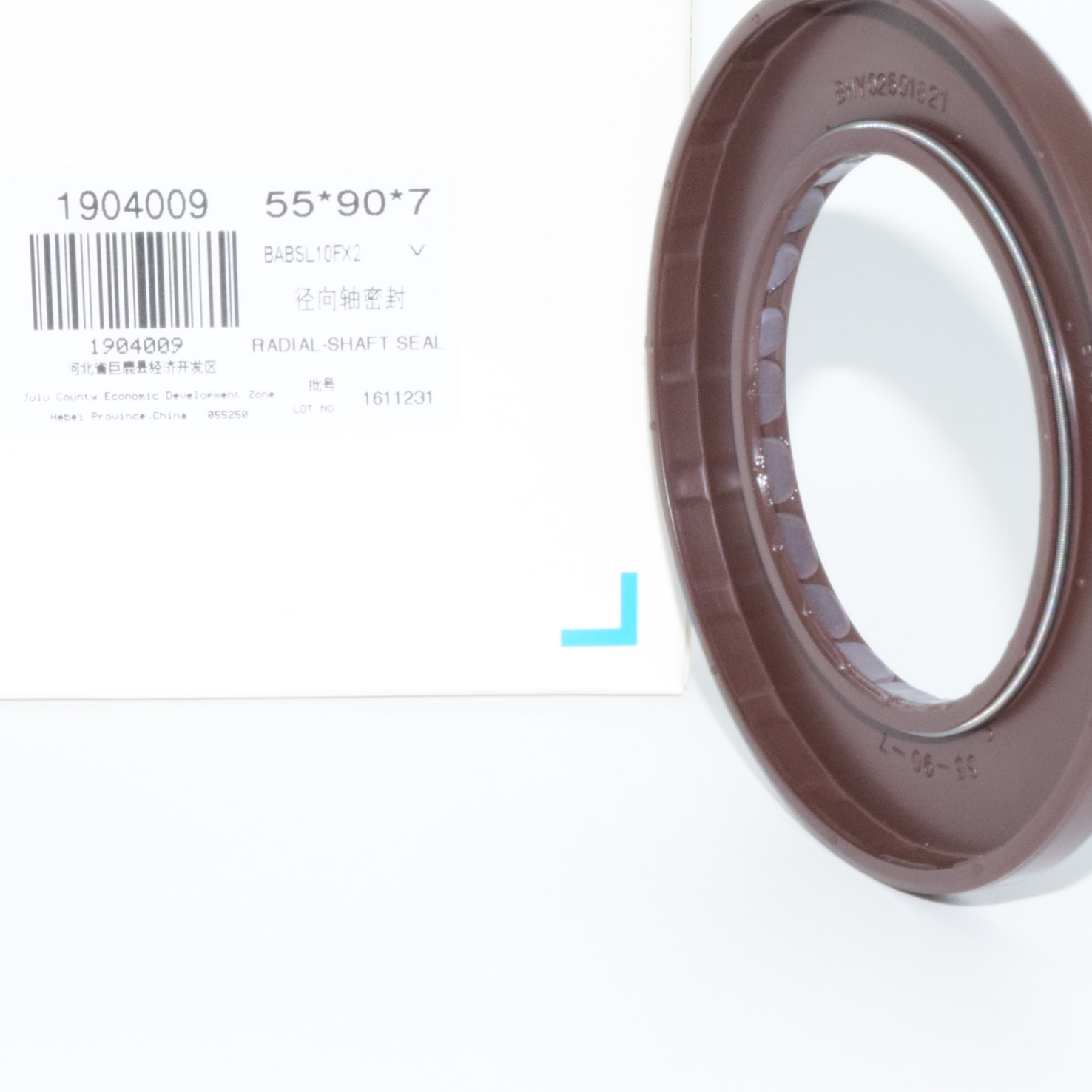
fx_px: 4247
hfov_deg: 14.6
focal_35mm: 119
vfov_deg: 14.6
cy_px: 398
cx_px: 360
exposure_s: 1/60
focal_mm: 46
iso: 1600
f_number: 32
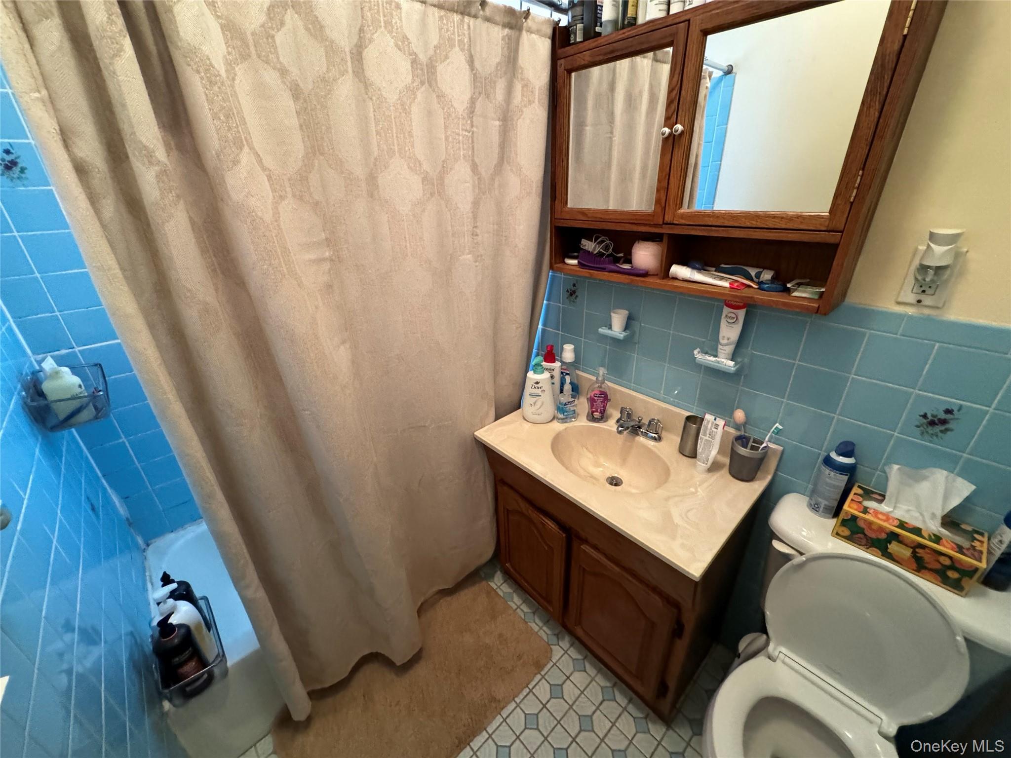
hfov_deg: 102.1
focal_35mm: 14
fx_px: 409
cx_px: 506
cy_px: 379
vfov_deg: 85.7
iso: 1000
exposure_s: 1/60
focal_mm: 2.22
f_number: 2.2
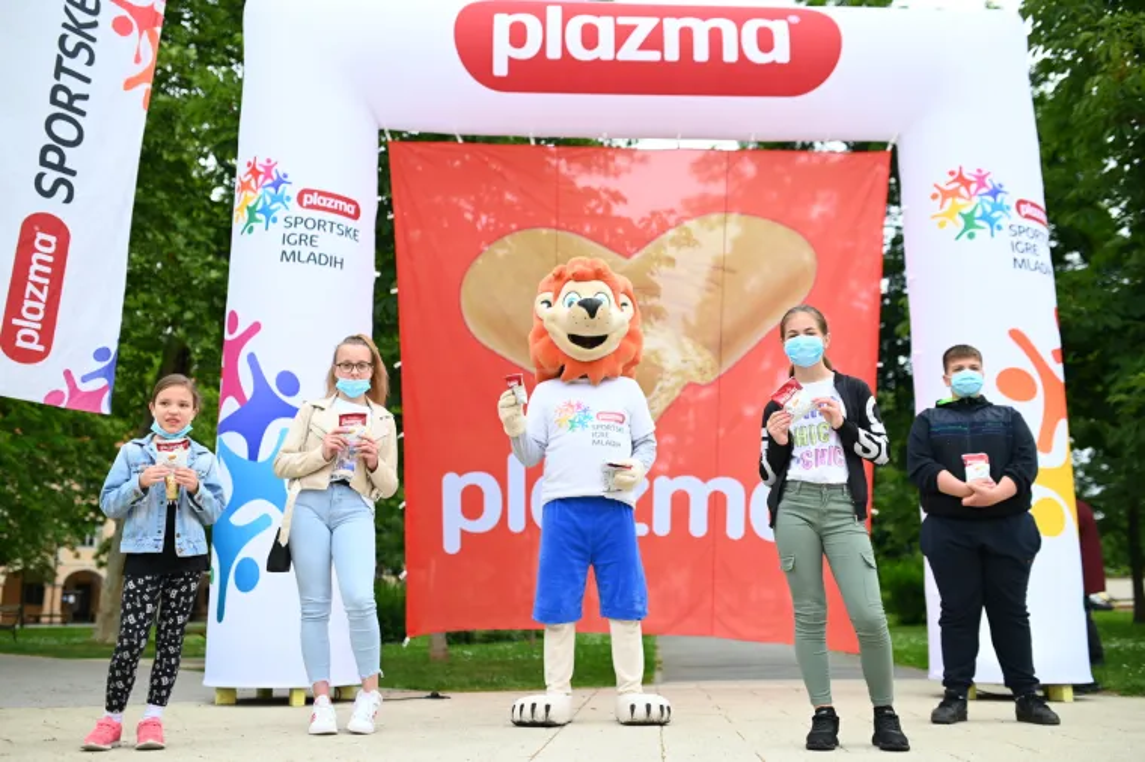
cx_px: 572
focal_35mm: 35
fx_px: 1113
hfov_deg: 54.5
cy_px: 381
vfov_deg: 37.8
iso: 200
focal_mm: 35
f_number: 2
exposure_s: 1/1250
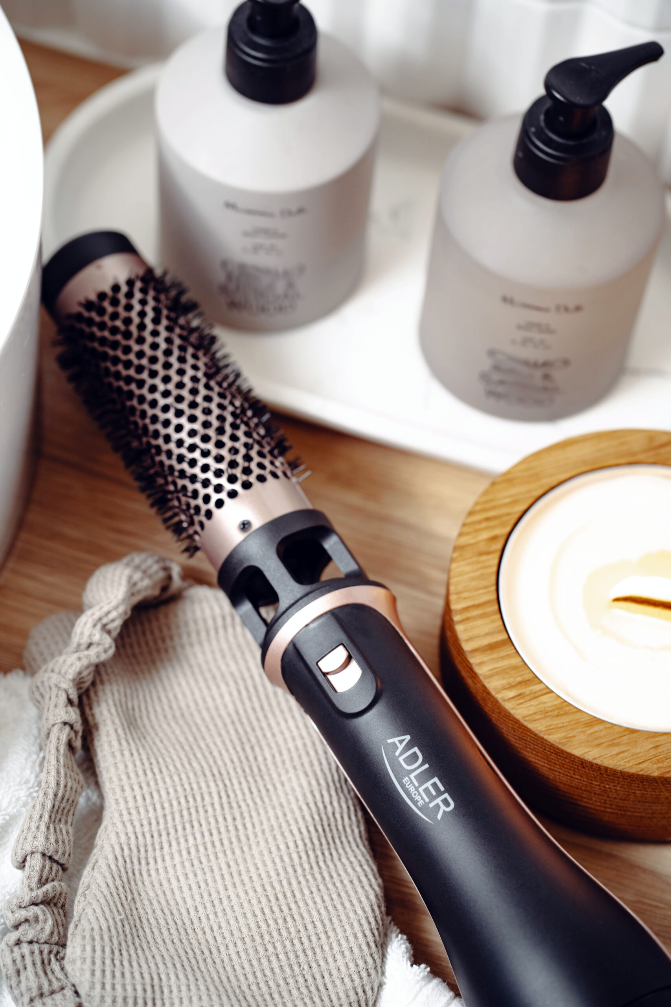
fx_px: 2376
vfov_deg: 23.9
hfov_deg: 16.1
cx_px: 336
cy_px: 504
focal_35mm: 85
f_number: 4.5
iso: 200
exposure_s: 1/30
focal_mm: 85
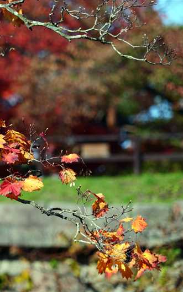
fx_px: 2946
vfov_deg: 5.7
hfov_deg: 3.6
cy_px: 146
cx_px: 9
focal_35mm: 369
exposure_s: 1/250
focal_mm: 240
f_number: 6.3
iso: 100
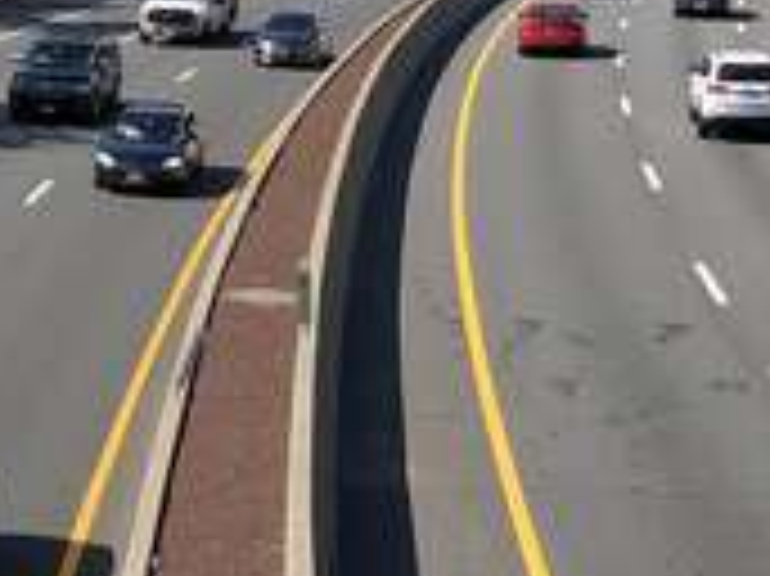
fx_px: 2912
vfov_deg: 11.2
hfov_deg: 15.1
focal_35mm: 131
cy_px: 54
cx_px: 306
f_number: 1.8
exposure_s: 1/1799
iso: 20
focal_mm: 4
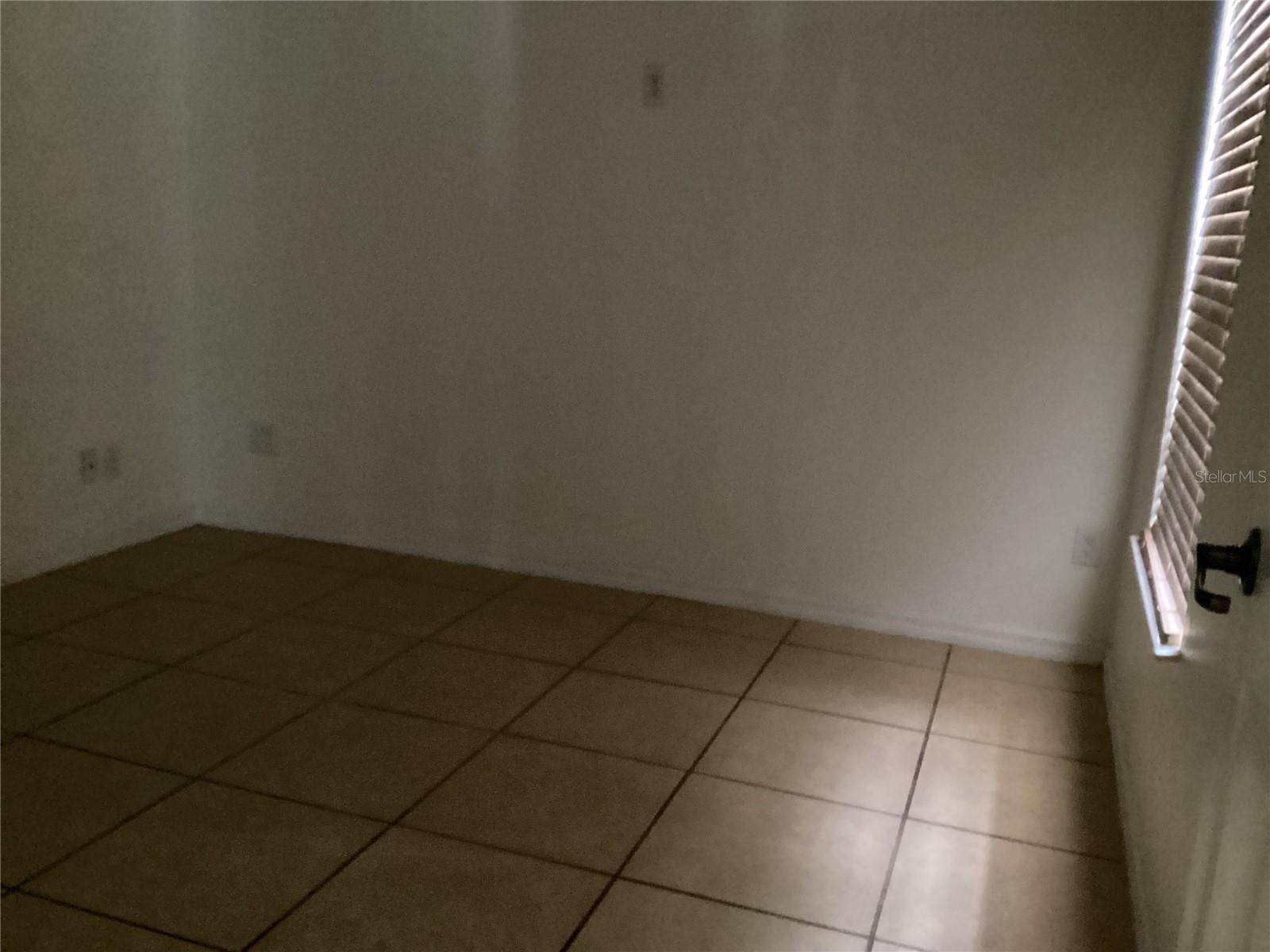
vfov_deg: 45.4
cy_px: 476
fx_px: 1137
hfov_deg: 58.4
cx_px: 635
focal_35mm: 31
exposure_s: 1/30
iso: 800
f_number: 2.4
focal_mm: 3.3
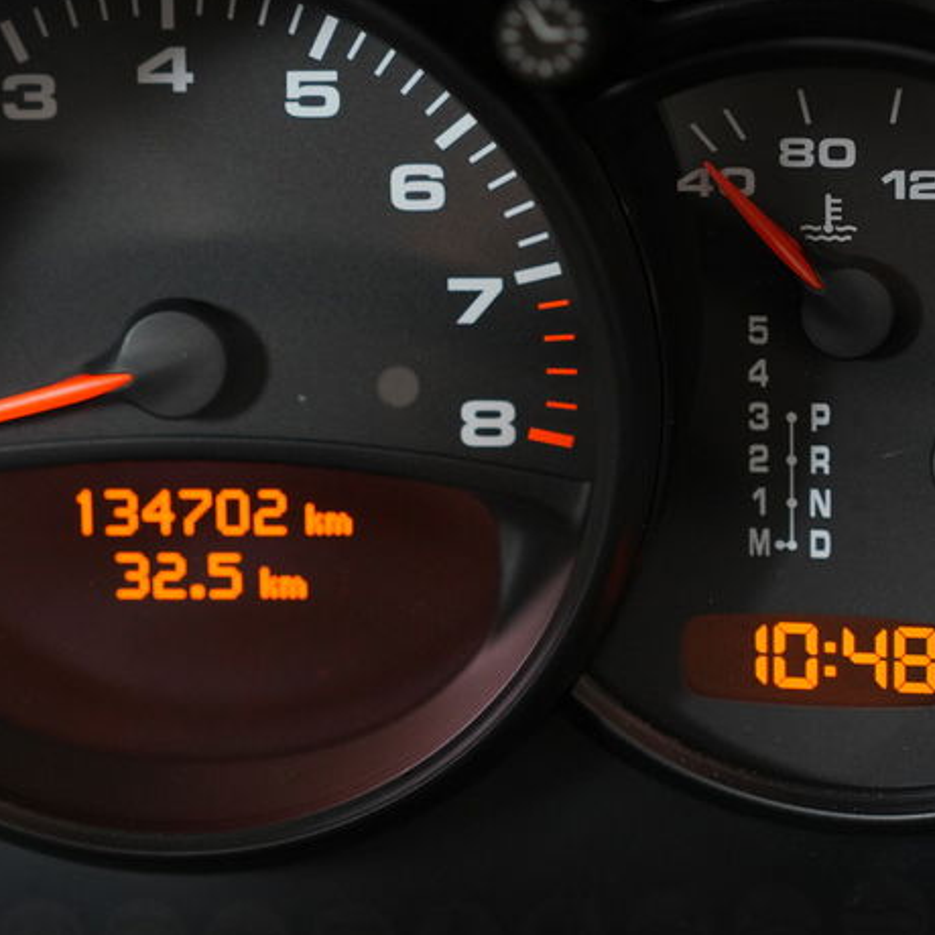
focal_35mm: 136
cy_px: 419
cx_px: 252
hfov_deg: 12.8
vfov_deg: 12.8
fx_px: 4156
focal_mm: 48
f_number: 2.8
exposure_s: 1/40
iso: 400
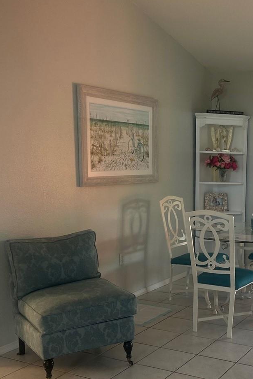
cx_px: 242
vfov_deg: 41.6
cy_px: 237
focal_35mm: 47
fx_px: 495
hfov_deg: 27.3
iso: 100
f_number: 1.5
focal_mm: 5.7
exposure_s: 1/75
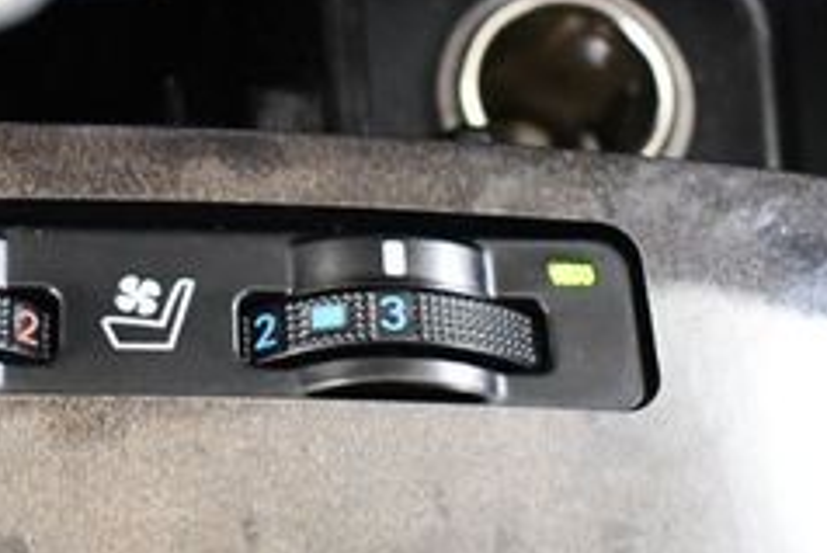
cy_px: 250
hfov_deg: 20.7
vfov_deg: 14.1
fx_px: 2230
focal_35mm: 97
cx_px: 146
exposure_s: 1/60
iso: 4000
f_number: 3.5
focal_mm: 18
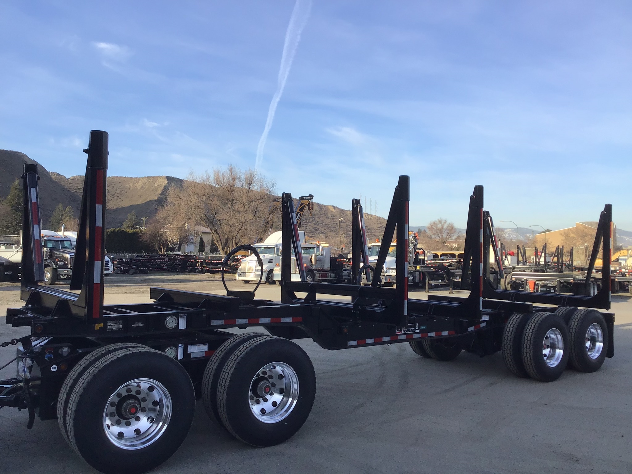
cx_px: 316
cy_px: 237
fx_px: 566
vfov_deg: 45.4
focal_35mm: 31
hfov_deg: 58.4
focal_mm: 3.3
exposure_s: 1/657
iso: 25
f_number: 2.4
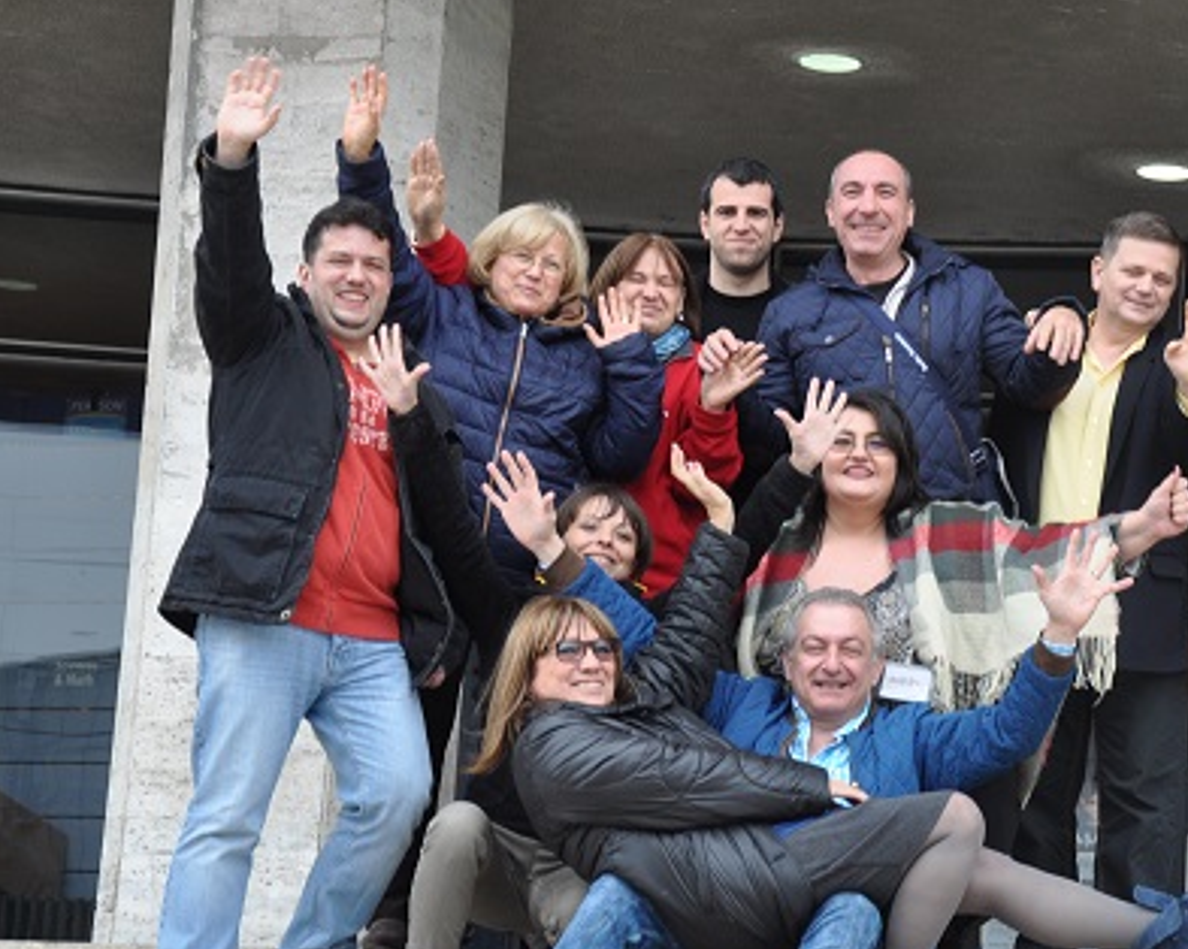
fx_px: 4252
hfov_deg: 15.8
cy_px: 530
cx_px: 928
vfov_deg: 12.7
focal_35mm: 121
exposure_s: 1/60
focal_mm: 52
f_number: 6.3
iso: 400
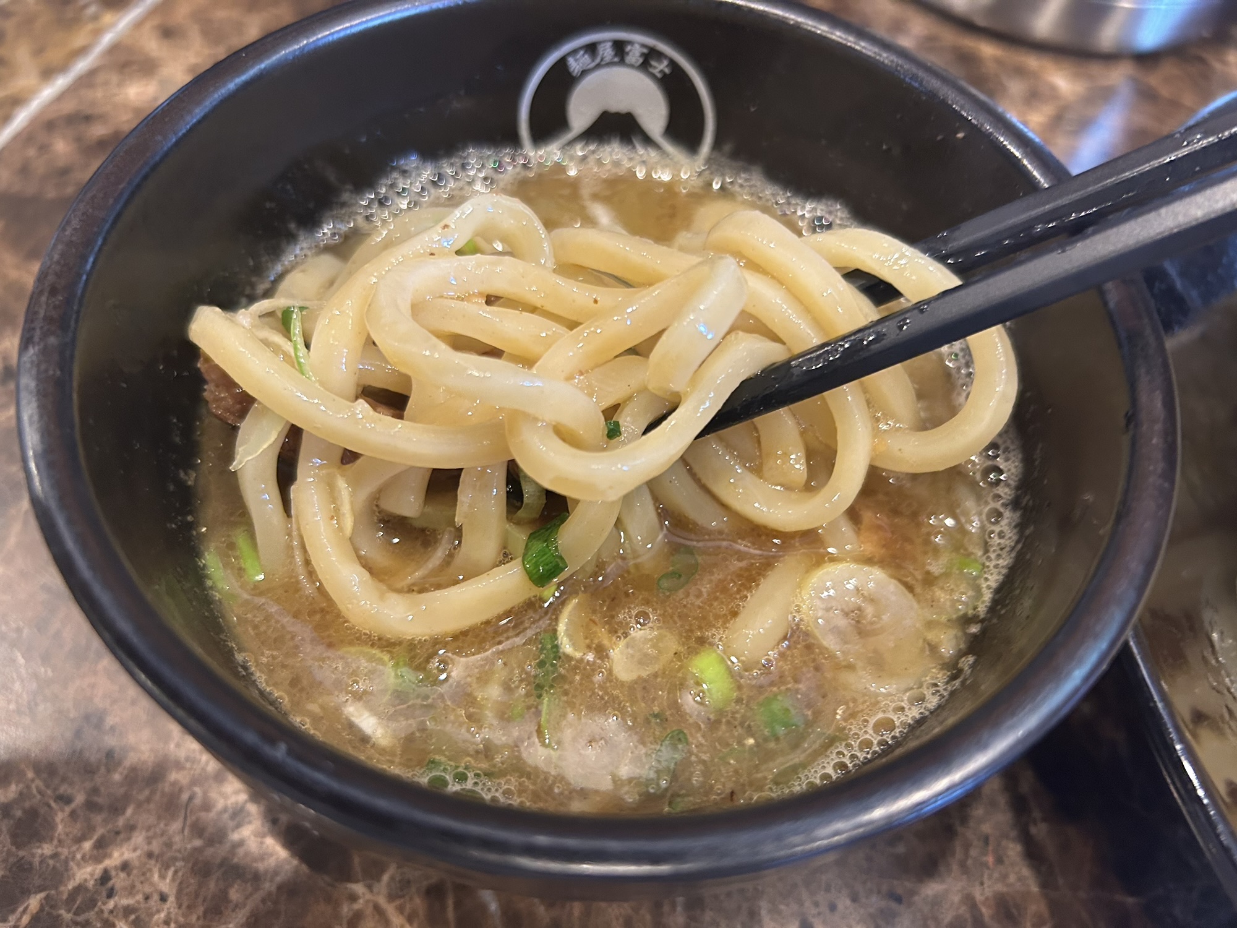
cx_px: 618
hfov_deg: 67.3
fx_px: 929
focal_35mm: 26
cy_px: 464
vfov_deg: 53.1
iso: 250
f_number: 1.5
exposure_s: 1/50
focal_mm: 5.7
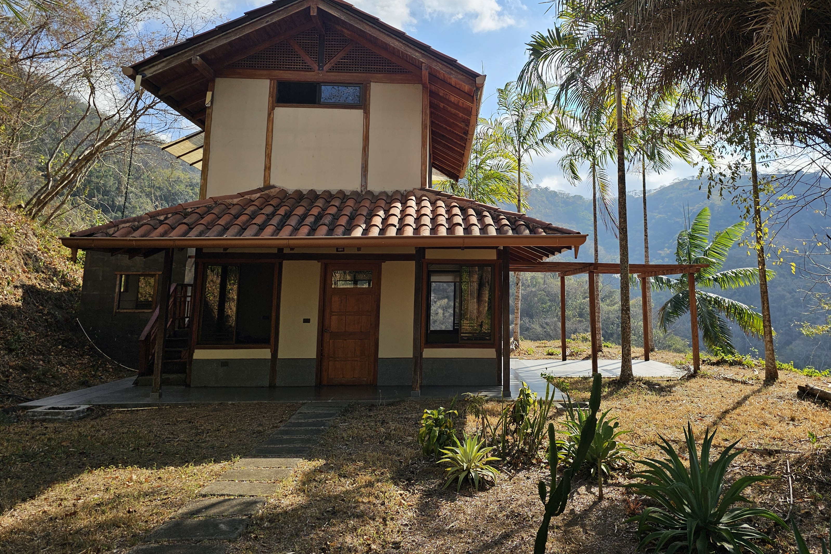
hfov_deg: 61.5
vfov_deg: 42.9
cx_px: 487
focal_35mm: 30
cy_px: 176
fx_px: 692
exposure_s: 1/682
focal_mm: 6.3
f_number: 1.7
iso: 10
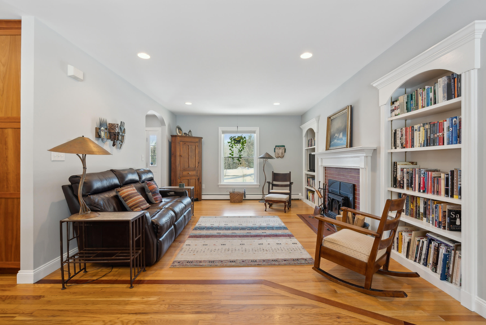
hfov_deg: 96.7
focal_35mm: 16
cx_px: 243
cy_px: 162
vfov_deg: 73.8
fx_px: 216
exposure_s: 1/10
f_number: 7.1
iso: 320
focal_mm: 16
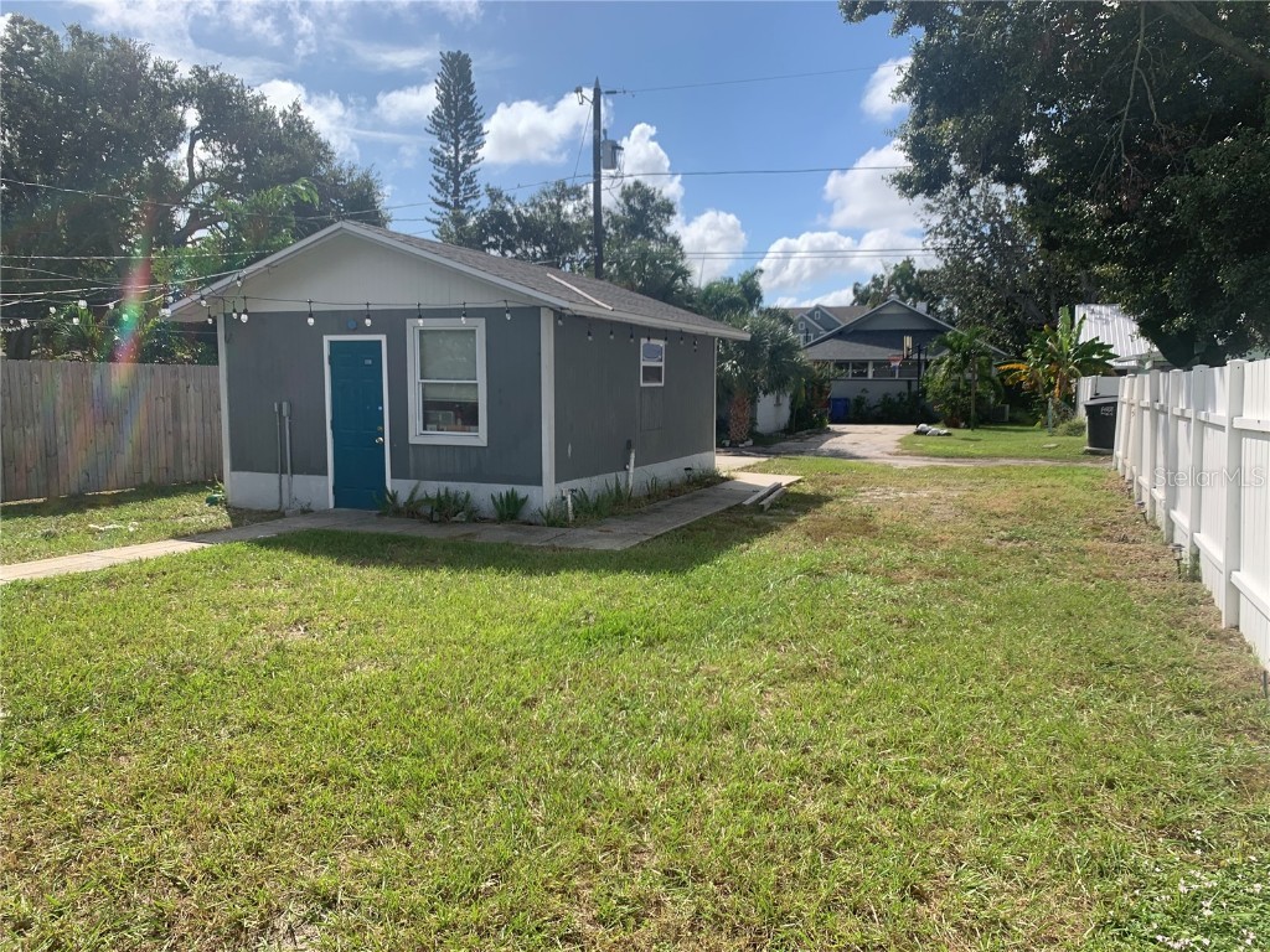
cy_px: 476
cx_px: 635
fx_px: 954
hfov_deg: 67.3
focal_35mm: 26
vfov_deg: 53.1
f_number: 1.8
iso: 25
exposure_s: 1/2114
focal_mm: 4.25
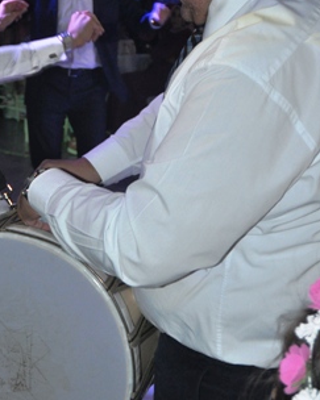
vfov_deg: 26.6
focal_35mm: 71
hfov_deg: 21.4
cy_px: 137
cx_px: 80
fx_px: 841
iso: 800
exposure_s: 1/60
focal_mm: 24
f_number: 3.8
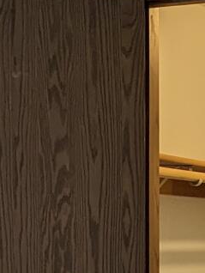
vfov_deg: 12.3
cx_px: 164
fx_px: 1191
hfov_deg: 9.8
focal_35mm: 151
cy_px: 438
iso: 50
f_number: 1.85
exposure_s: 1/120
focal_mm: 6.81
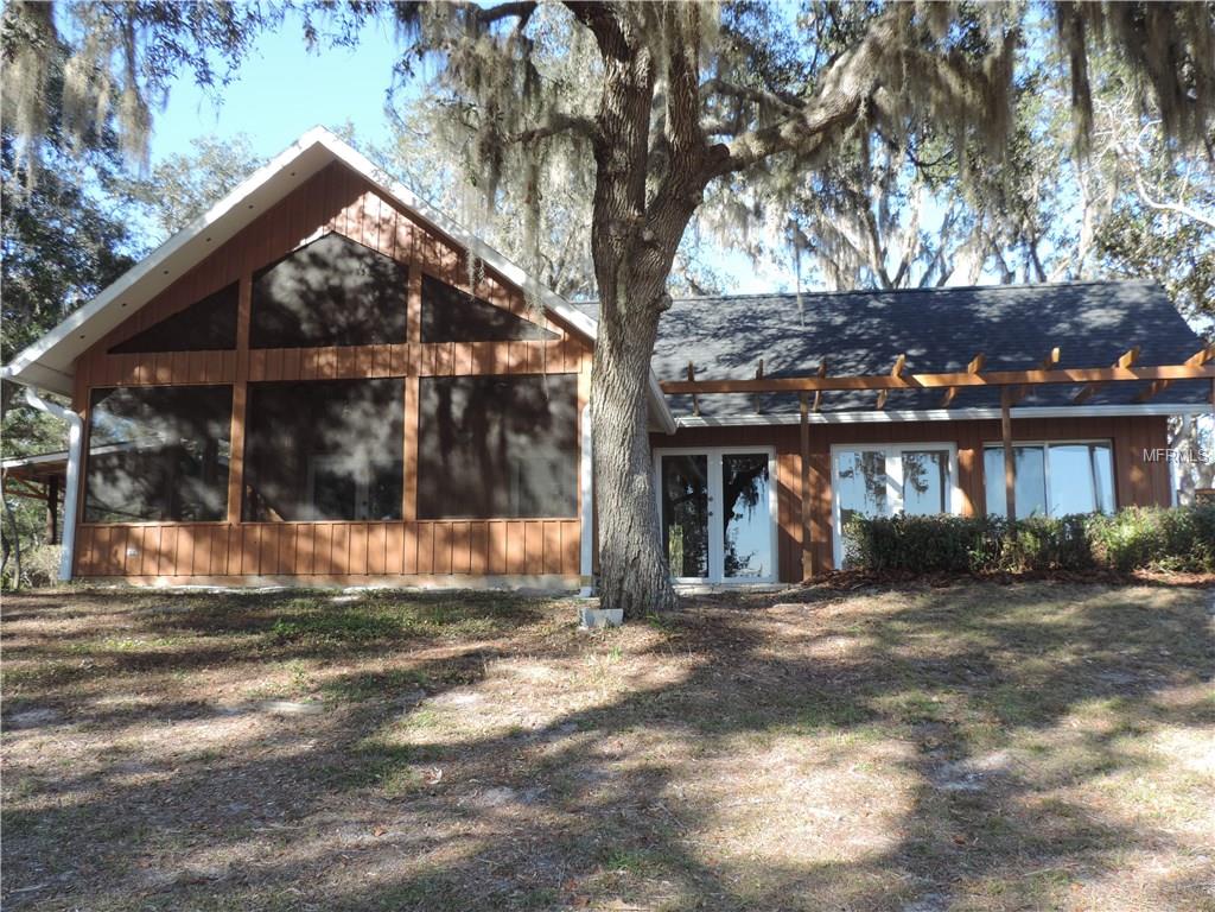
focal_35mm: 33
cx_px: 608
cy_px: 456
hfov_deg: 55.4
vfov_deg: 42.9
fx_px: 1158
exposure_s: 1/160
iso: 80
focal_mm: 5.8
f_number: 3.2
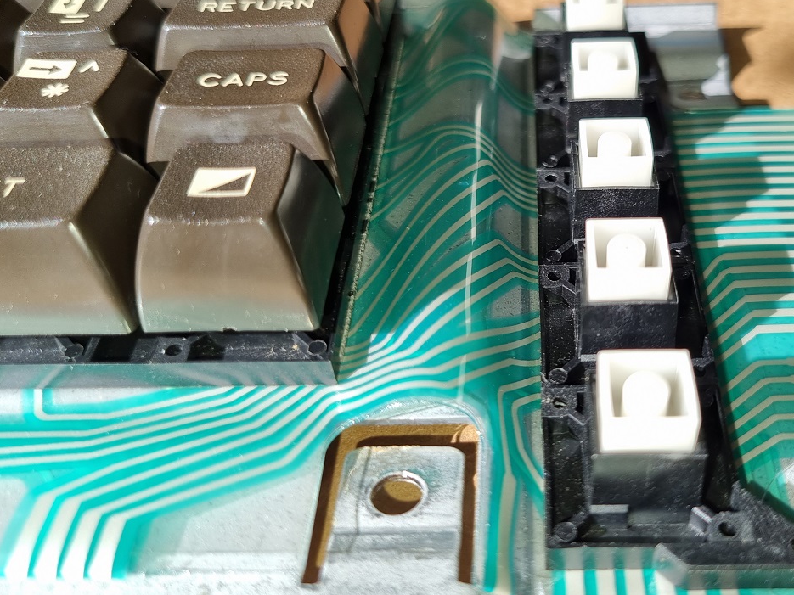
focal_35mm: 37
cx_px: 536
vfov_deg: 38.5
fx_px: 849
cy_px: 242
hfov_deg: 49.2
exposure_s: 1/818
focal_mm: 5.4
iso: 50
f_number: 1.8
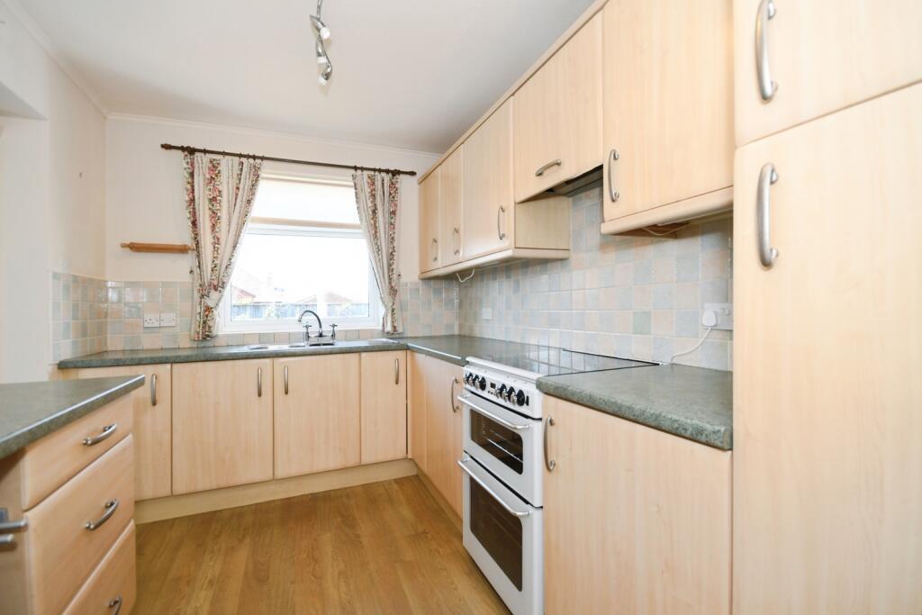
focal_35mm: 15
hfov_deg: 100.4
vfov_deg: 77.3
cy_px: 308
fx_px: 384
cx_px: 461
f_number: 8
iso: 400
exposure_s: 1/60
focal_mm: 10
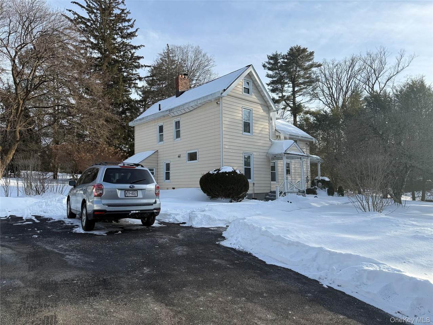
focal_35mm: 24
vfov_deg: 56.8
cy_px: 162
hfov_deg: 71.6
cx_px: 216
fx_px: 300
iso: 80
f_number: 1.78
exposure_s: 1/3145
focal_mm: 6.76
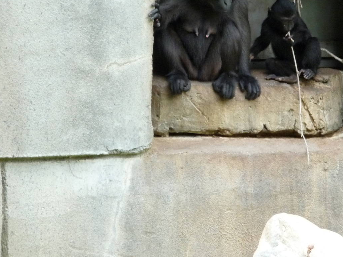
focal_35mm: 436
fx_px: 4320
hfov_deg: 4.5
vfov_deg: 3.4
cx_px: 237
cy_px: 67
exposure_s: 1/200
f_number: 4.9
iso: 400
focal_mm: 47
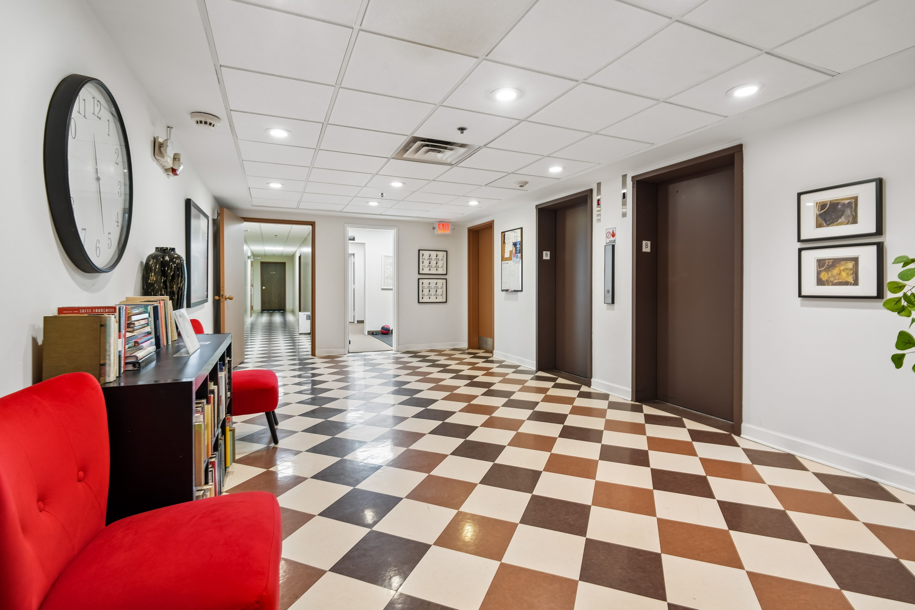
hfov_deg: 96.7
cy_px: 305
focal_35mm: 16
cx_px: 458
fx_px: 407
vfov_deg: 73.7
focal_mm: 16
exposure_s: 1/4
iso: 400
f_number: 8
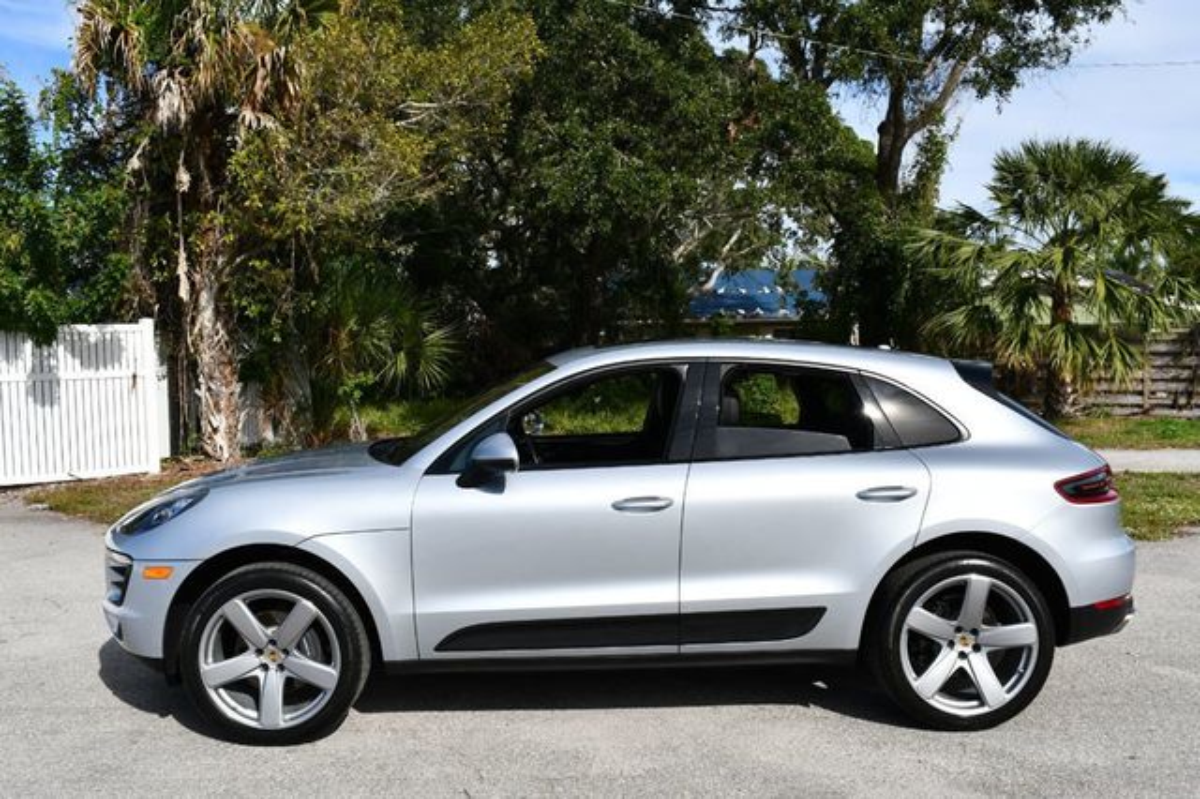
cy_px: 400
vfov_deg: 39.9
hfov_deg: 57.2
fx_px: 1099
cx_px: 600
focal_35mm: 33
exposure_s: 1/320
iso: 100
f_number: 9
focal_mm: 22
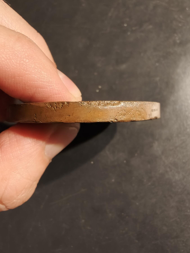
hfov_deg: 58.9
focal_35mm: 23
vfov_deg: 73.9
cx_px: 95
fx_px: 168
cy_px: 126
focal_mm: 2.32
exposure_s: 1/50
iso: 200
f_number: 2
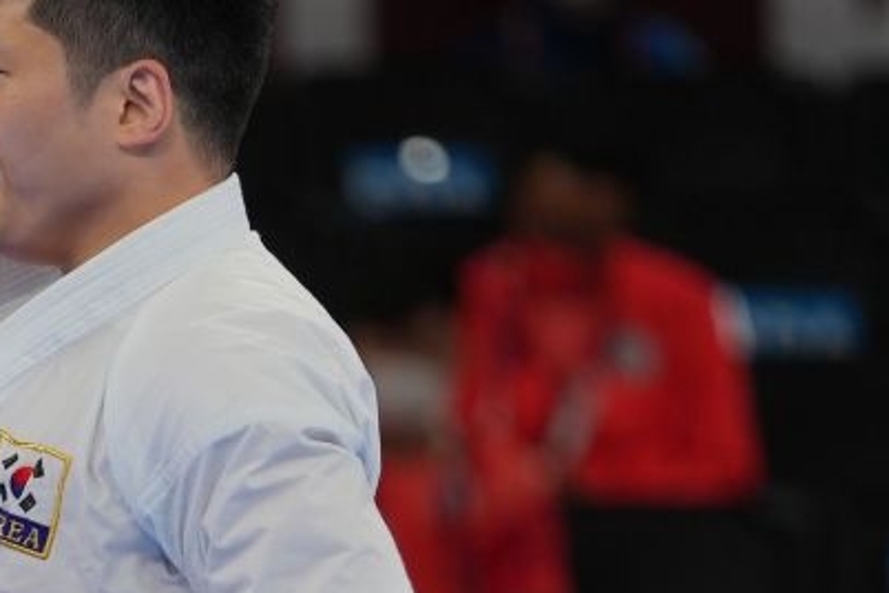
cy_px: 938
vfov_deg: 1.5
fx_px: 22100
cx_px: -296
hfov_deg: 2.3
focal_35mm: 895
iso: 200
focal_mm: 200
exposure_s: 1/500
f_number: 2.8
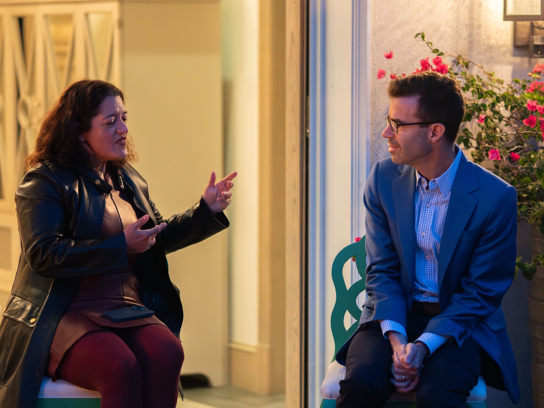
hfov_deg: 13.2
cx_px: 272
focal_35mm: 150
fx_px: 2357
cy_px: 204
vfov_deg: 9.9
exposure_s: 1/160
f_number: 1.8
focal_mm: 75
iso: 3200
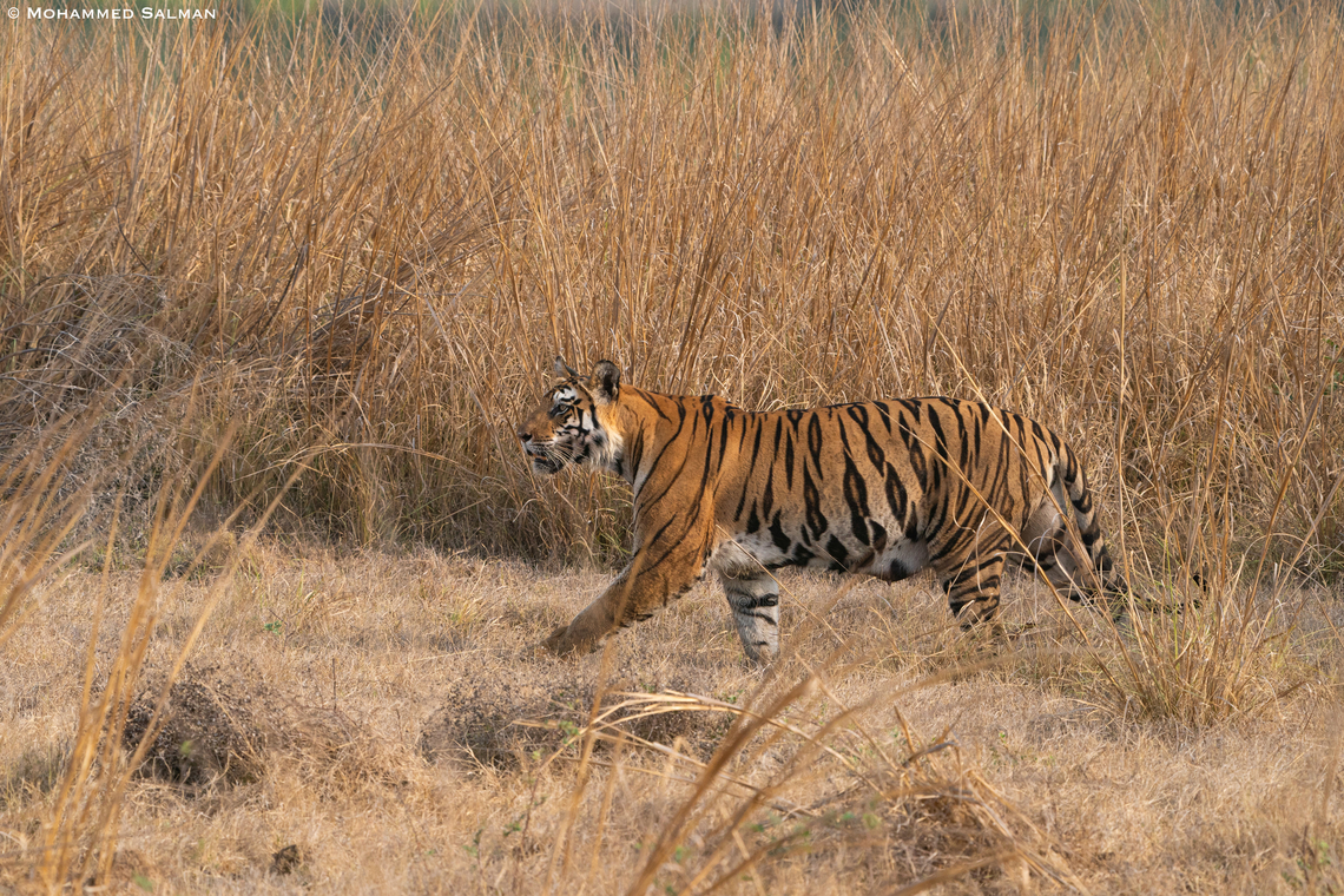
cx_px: 672
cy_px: 448
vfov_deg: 3.8
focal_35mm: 359
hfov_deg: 5.7
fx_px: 13402
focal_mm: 359
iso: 1000
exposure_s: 1/800
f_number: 11
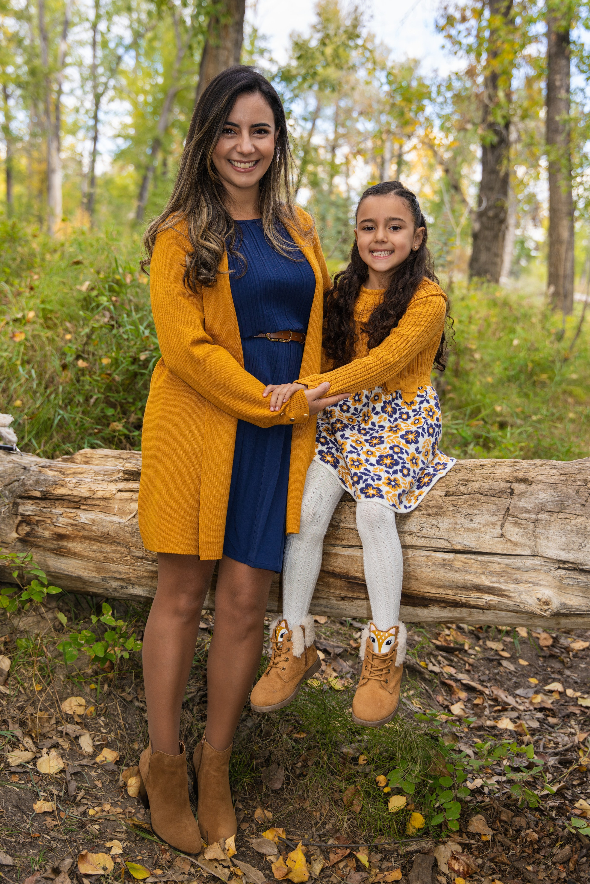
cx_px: 295
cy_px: 442
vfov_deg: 49.9
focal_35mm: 39
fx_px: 951
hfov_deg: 34.5
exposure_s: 1/250
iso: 125
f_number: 3.2
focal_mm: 38.7
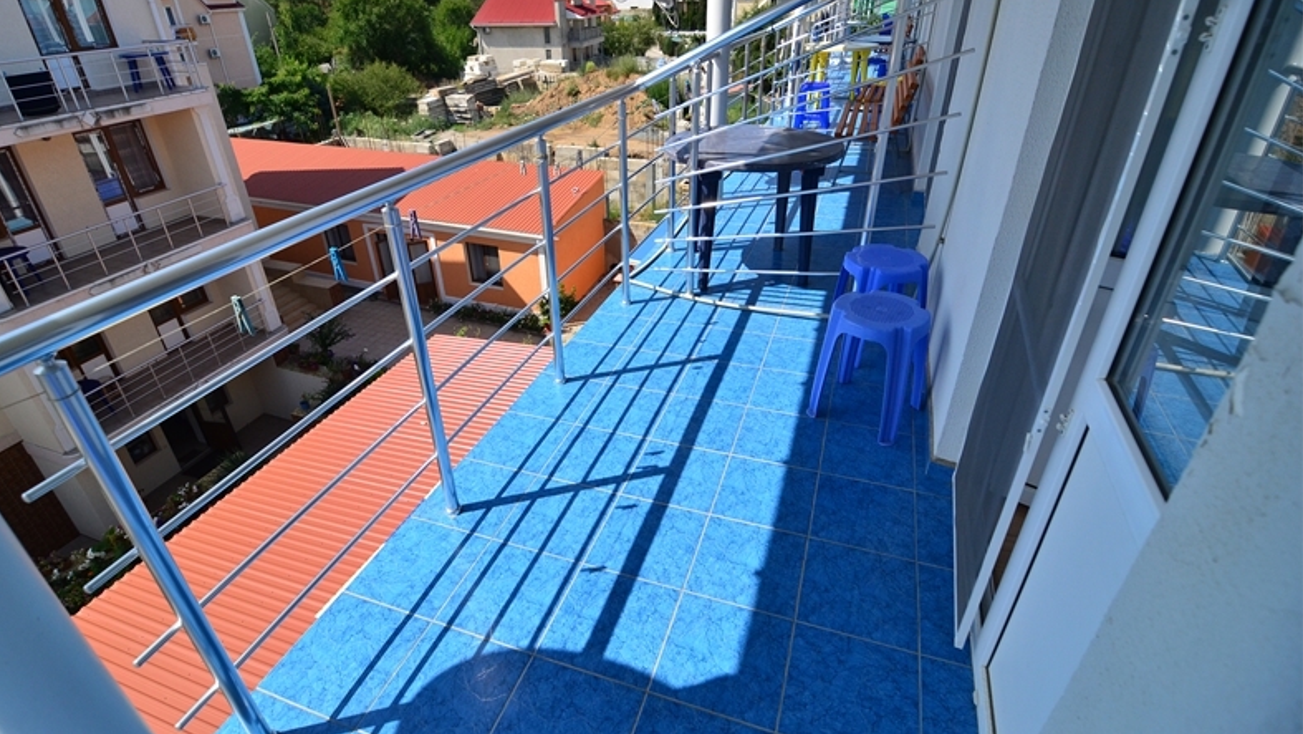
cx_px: 642
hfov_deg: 94.2
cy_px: 335
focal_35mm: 18
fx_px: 606
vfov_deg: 62.3
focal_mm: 11
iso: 500
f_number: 4
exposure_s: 1/5000
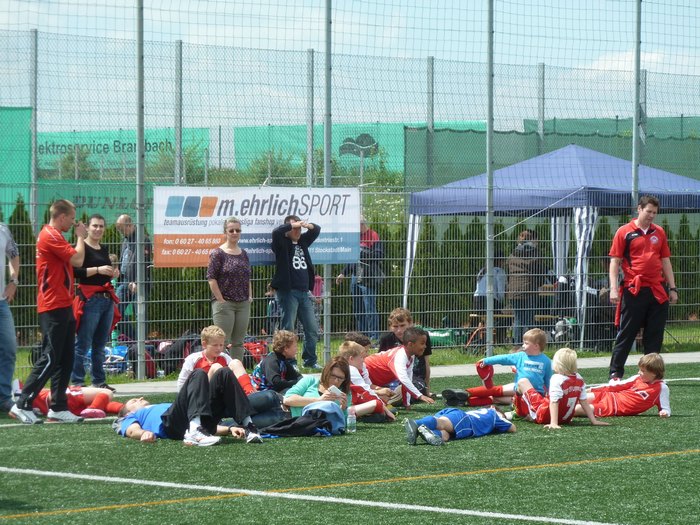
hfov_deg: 13.4
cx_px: 350
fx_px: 2973
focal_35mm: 147
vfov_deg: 10.1
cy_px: 262
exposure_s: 1/320
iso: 80
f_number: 4.5
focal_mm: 24.1
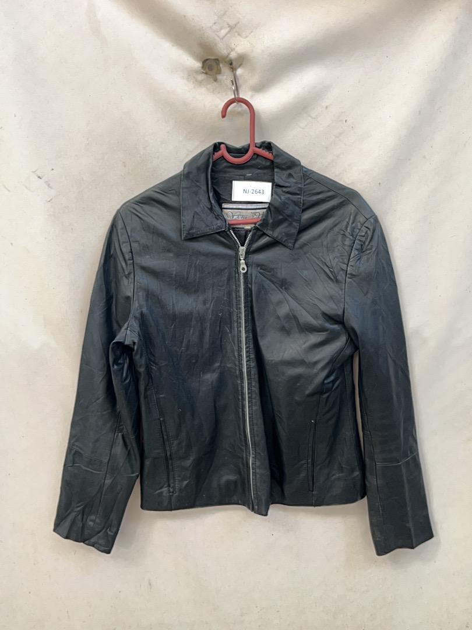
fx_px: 491
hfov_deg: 51.4
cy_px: 315
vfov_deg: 65.3
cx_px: 236
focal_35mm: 27
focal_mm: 5.1
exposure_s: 1/60
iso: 64
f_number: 1.6
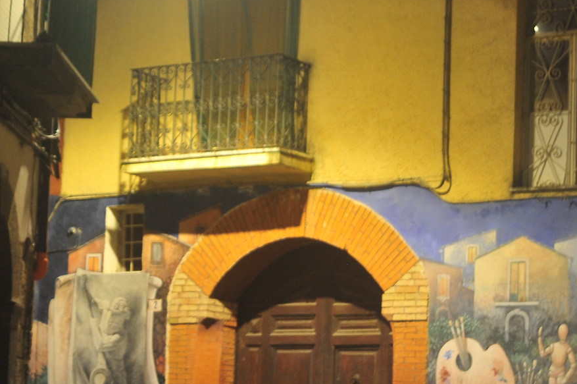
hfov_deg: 17.8
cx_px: 284
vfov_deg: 11.9
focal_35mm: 115
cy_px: 237
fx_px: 1841
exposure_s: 1/6
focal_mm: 42
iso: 800
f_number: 4.2
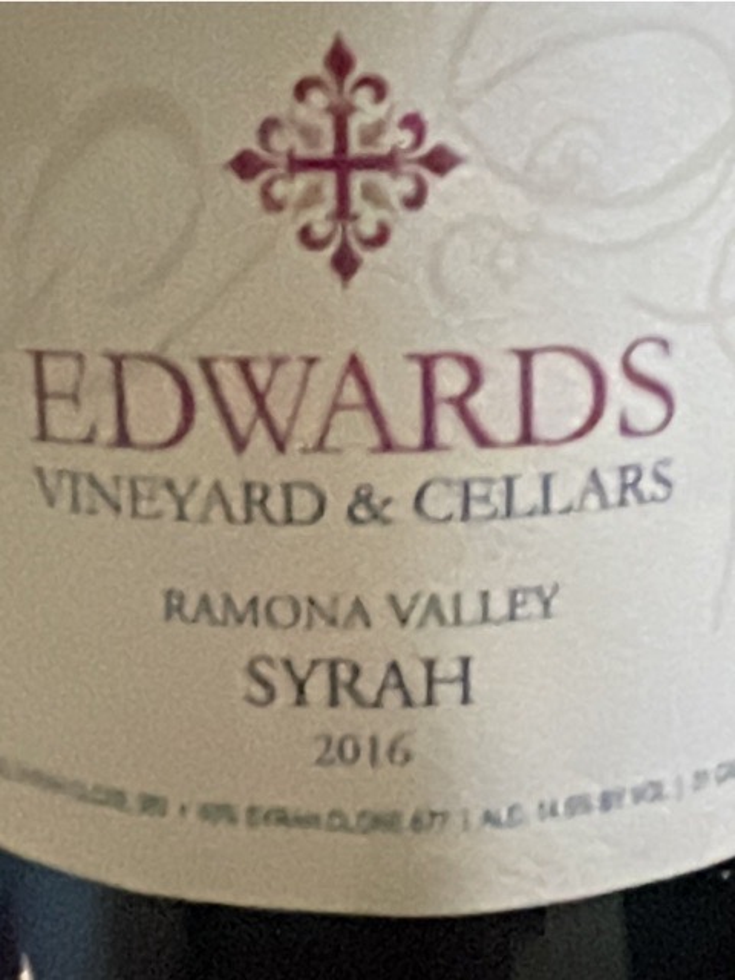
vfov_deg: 60.0
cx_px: 368
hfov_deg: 46.8
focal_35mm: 30
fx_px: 849
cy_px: 490
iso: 1600
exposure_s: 1/40
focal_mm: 1.54
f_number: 2.4
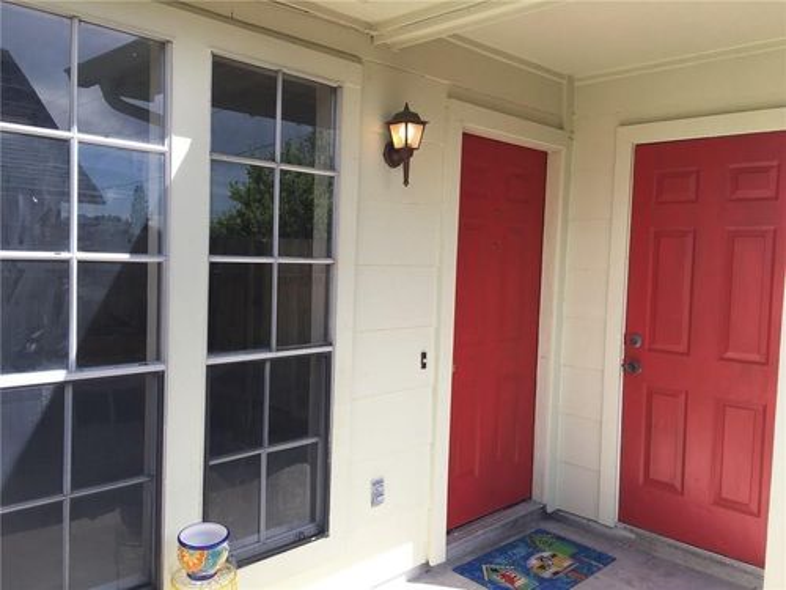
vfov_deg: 48.2
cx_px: 393
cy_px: 295
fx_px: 658
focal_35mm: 29
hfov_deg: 61.7
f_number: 2.2
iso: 25
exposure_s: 1/569
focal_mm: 4.15
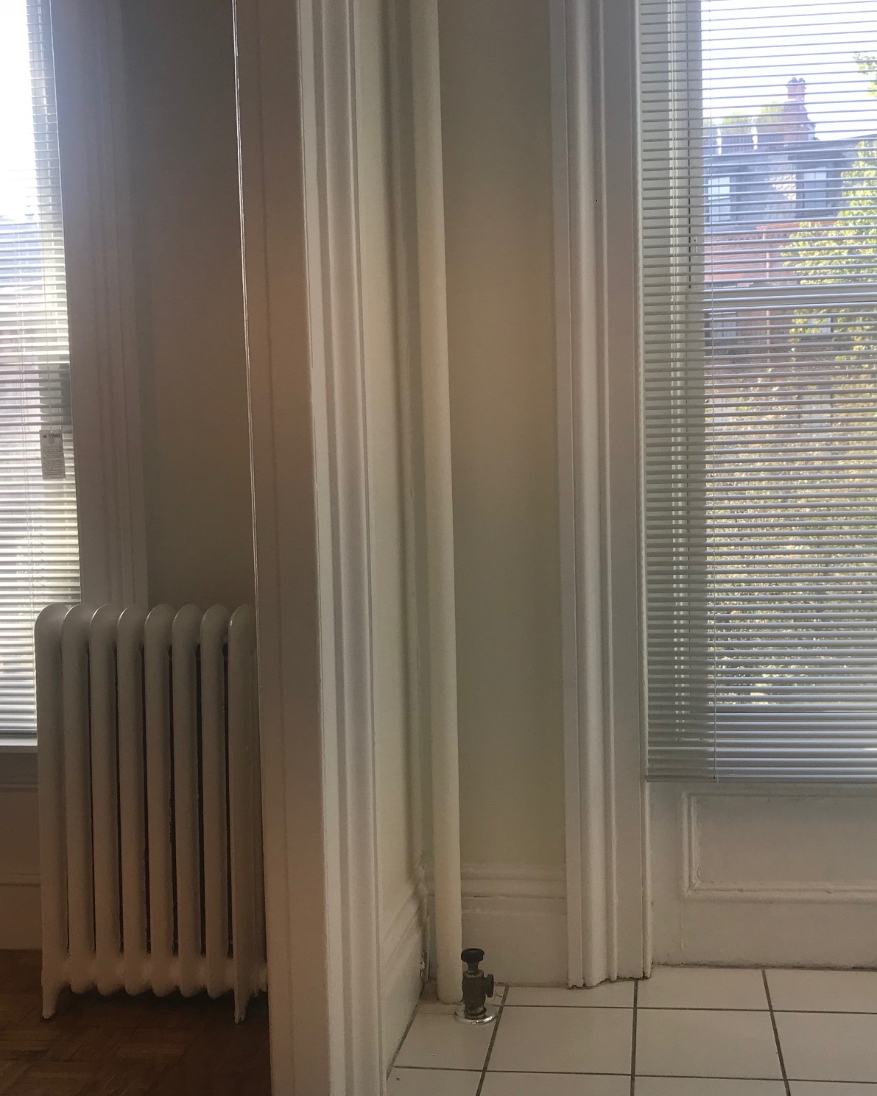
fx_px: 1201
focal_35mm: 37
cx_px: 532
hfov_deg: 39.9
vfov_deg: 49.1
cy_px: 550
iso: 20
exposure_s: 1/179
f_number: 1.8
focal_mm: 3.99
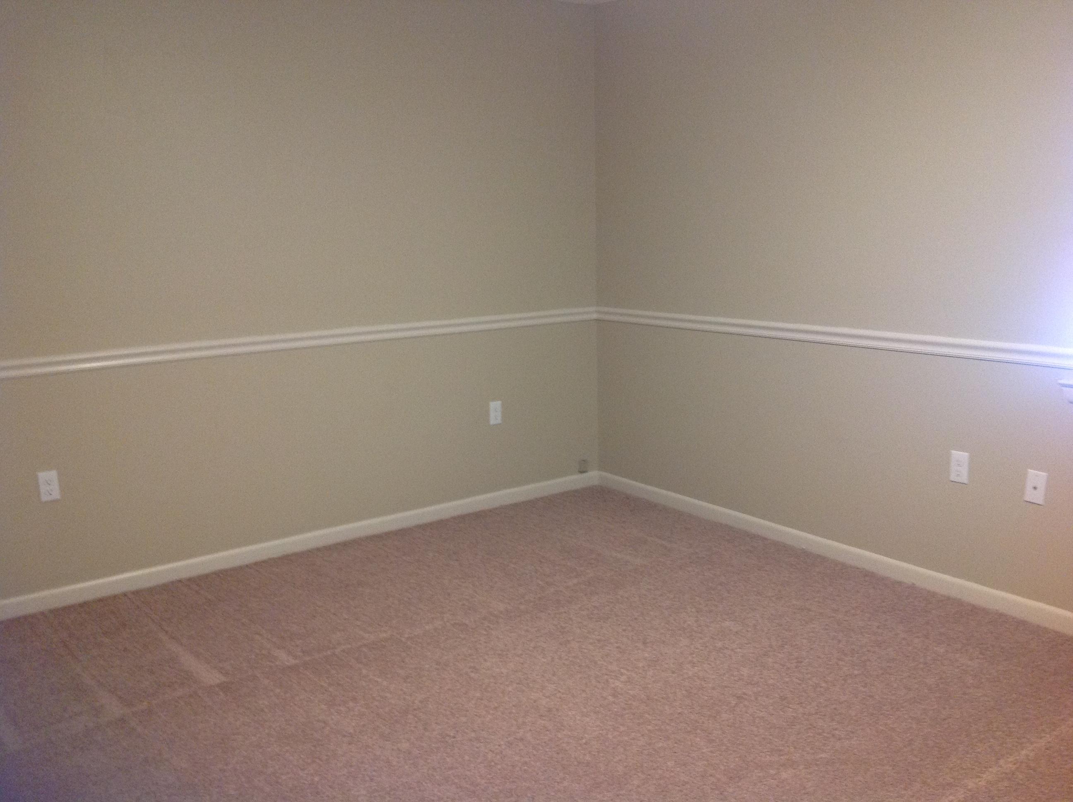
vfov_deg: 40.6
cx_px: 536
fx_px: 1083
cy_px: 401
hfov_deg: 52.7
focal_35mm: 35
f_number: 2.4
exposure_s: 1/15
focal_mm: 4.28
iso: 160
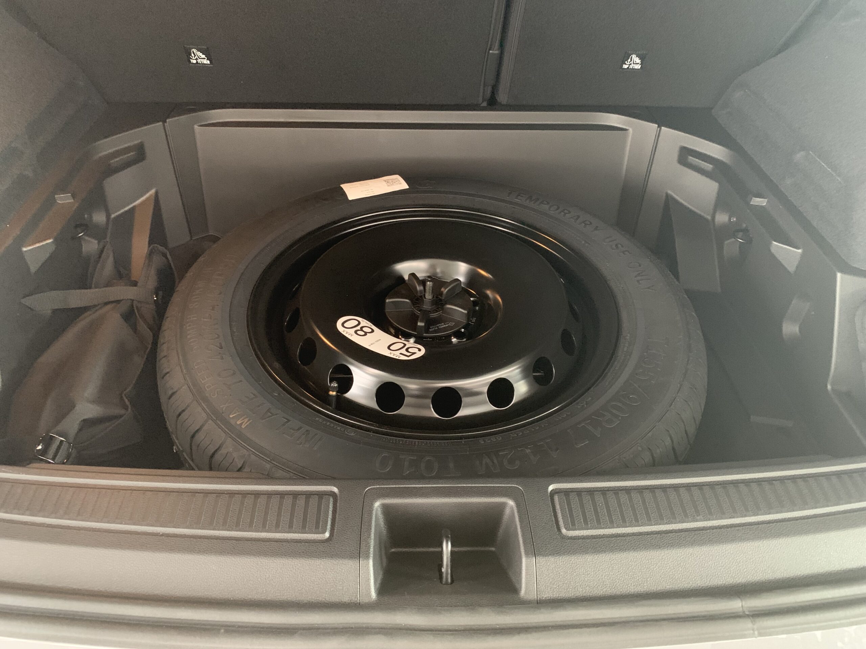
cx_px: 433
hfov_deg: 67.3
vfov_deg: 53.1
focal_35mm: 26
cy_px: 324
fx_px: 650
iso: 640
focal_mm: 4.25
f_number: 1.8
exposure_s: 1/30
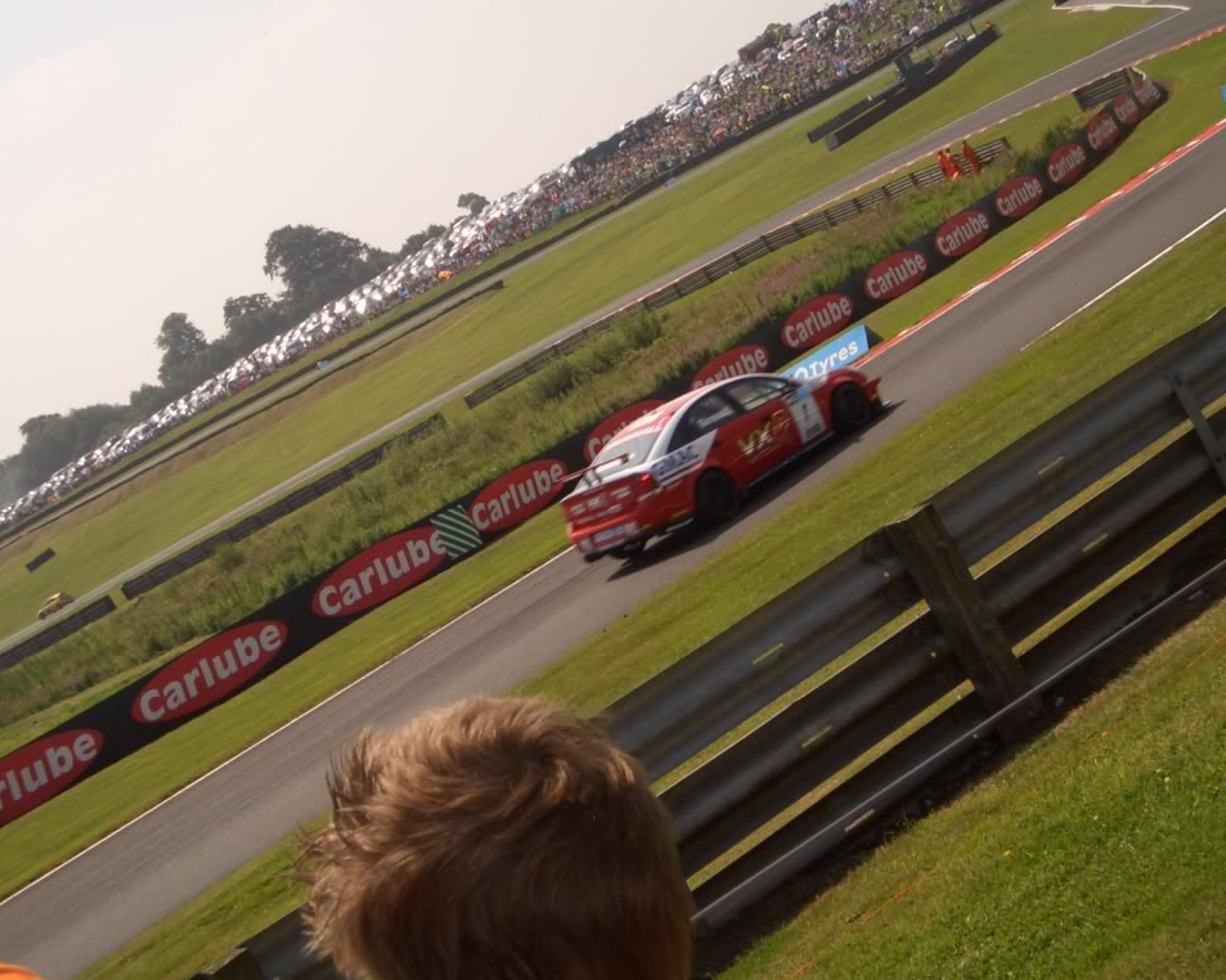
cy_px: 491
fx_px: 2322
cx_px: 624
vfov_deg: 23.8
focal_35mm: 64
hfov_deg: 29.6
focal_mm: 8.1
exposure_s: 1/500
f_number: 5
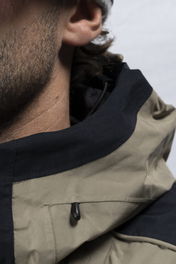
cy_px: 37
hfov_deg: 7.0
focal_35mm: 196
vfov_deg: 10.4
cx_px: -39
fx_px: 1437
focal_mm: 66
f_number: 8
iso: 100
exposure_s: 1/125
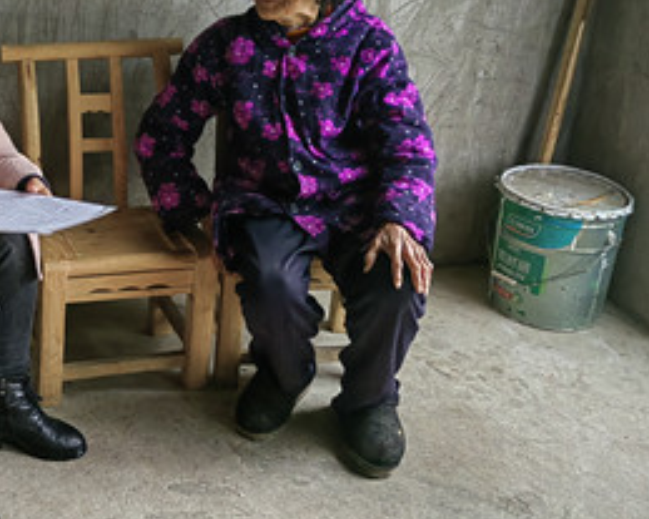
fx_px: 1171
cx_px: 88
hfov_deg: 29.9
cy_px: 176
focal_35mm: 61
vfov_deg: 24.9
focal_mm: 5.52
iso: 400
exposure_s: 1/100
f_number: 1.9
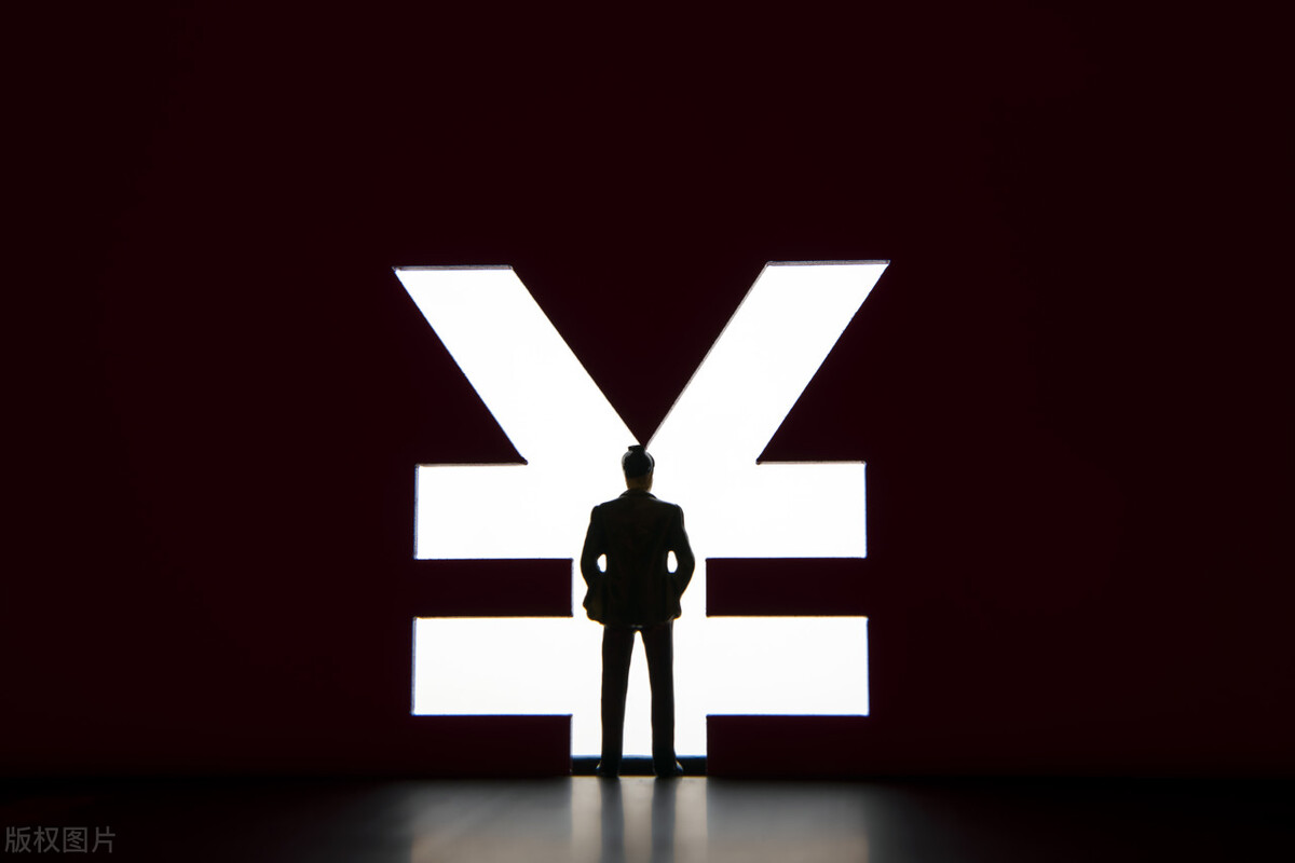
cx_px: 648
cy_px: 432
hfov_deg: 28.8
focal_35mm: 70
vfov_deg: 19.5
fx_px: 2518
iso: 64
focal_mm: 70
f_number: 13
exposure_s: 1/8
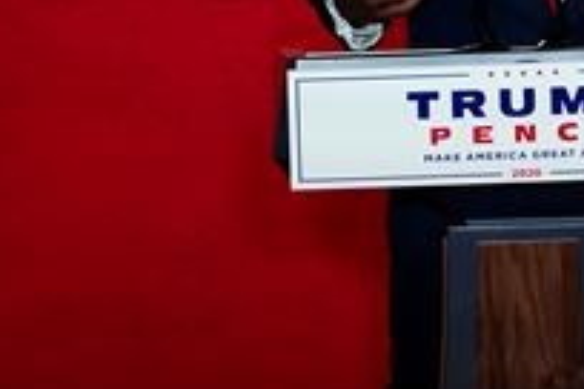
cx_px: 553
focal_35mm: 1276
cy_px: -187
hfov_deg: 1.6
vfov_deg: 1.1
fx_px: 20698
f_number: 5.6
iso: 4000
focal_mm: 400
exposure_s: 1/200
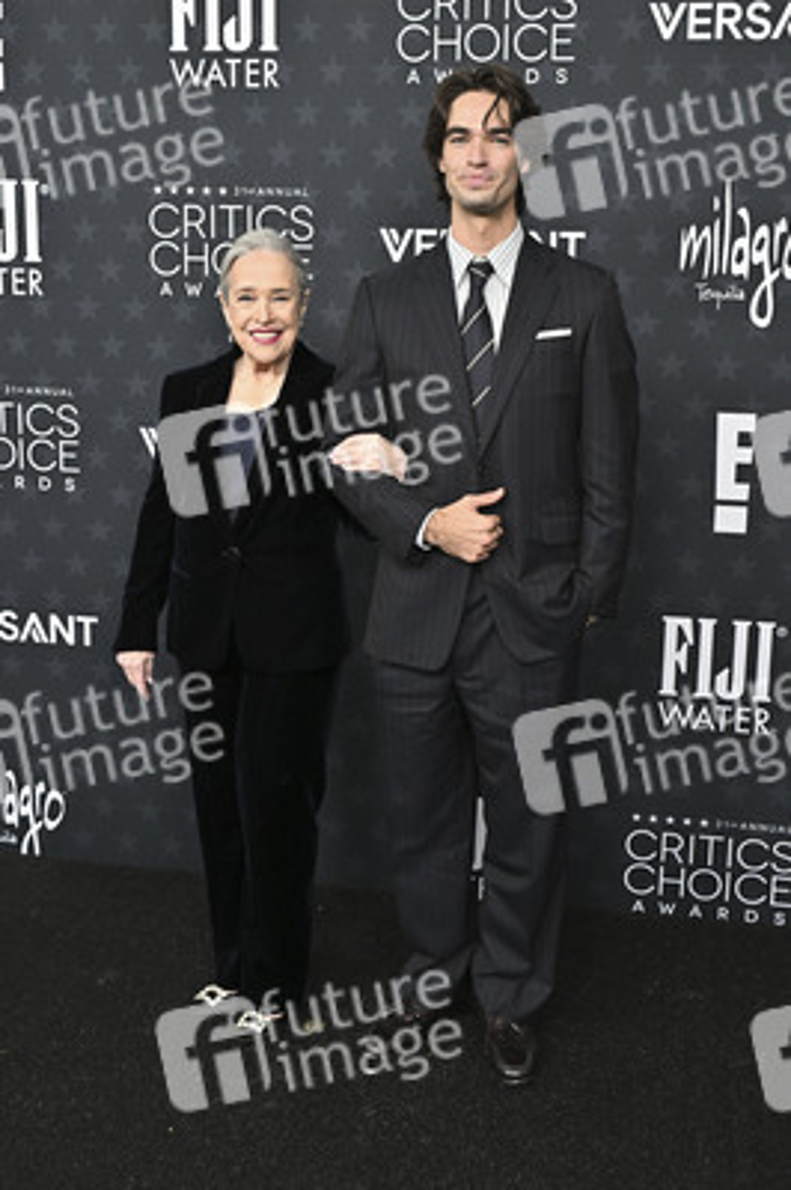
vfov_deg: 54.5
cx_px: 396
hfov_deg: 37.8
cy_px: 595
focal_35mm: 35
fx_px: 1155
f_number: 5.6
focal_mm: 35
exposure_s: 1/320
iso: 1250
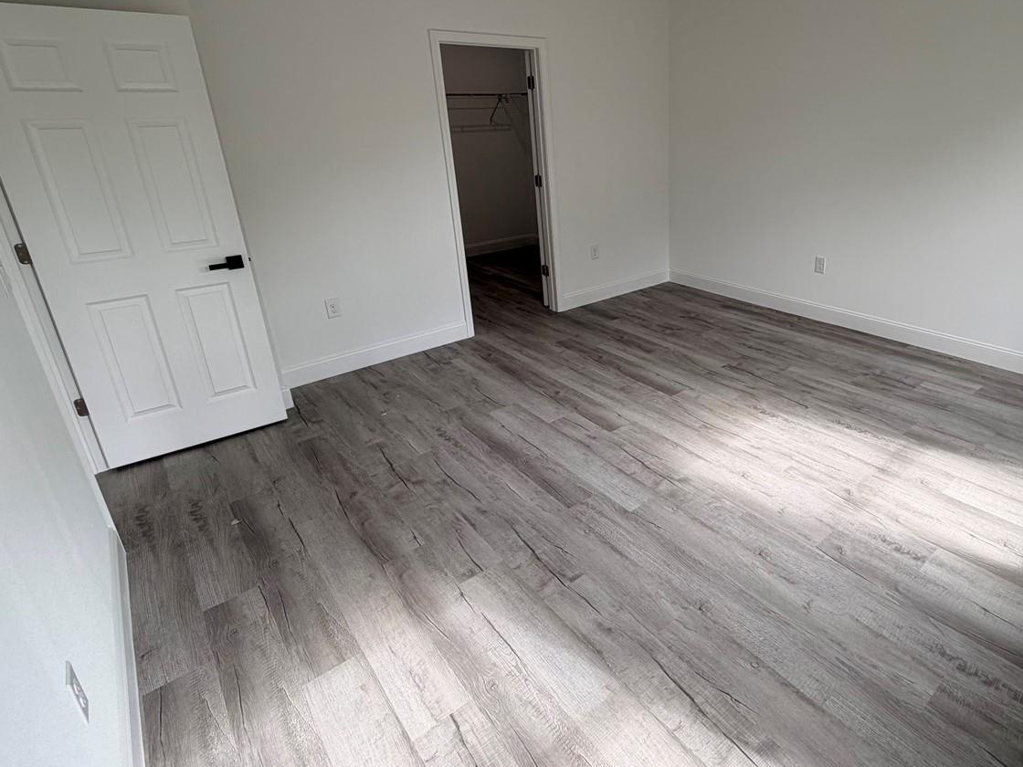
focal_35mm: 20
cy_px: 320
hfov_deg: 80.1
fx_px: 591
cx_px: 643
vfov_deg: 65.5
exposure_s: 1/120
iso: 40
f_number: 2.2
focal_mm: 2.22
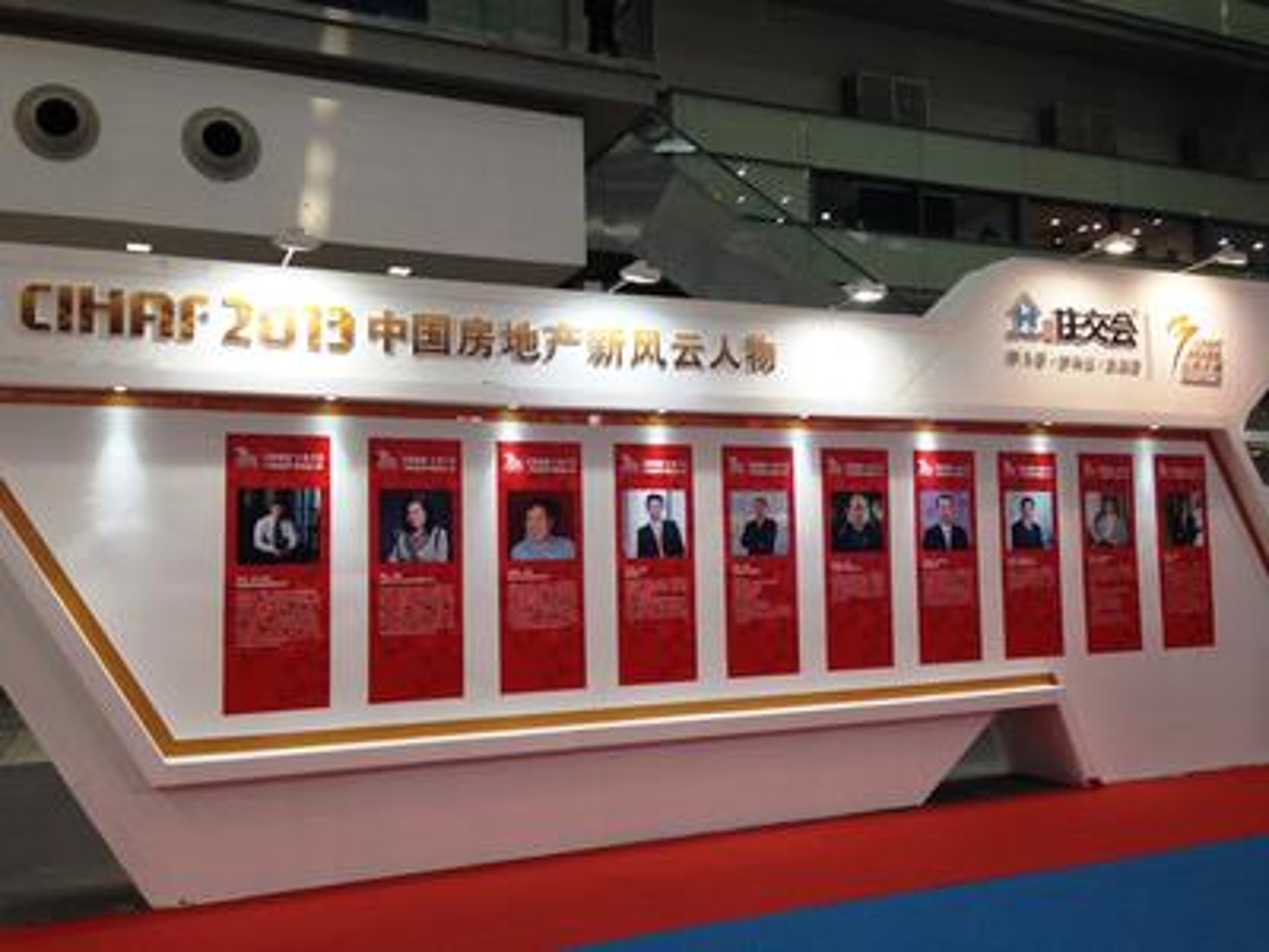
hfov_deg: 55.4
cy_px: 476
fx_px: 1210
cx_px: 634
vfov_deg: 42.9
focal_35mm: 33
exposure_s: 1/60
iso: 64
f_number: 2.4
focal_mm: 4.12
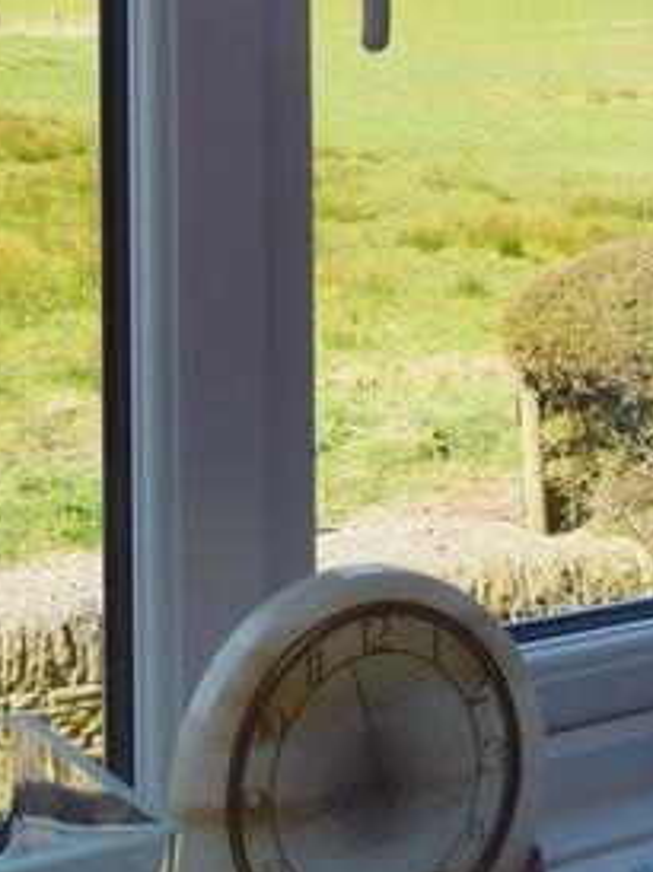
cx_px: 0
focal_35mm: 54
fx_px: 1360
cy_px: 11
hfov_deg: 25.6
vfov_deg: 32.8
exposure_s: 1/200
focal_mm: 10
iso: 220
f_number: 10
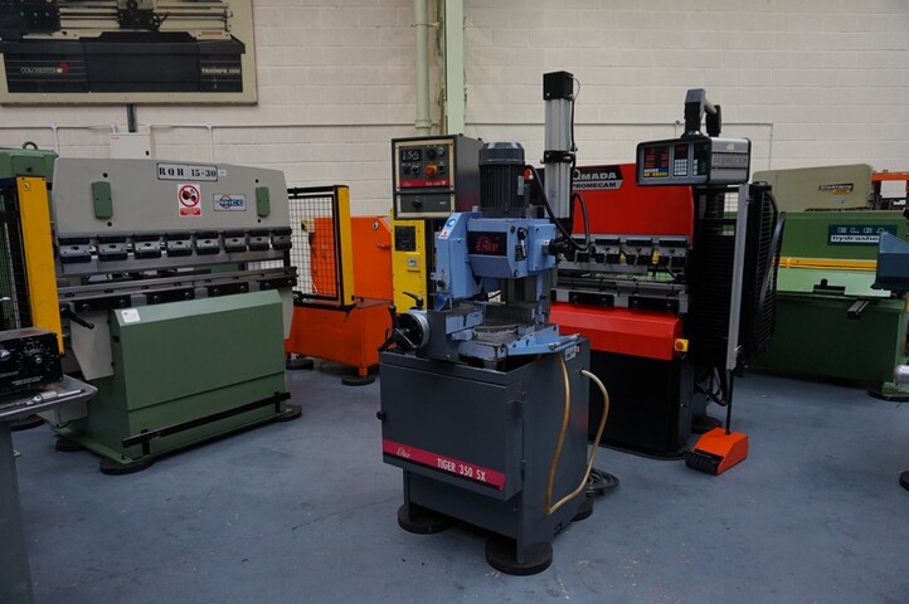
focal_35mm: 24
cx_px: 454
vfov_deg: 53.0
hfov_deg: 73.8
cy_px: 302
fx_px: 605
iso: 640
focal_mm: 16
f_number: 4
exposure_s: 1/160
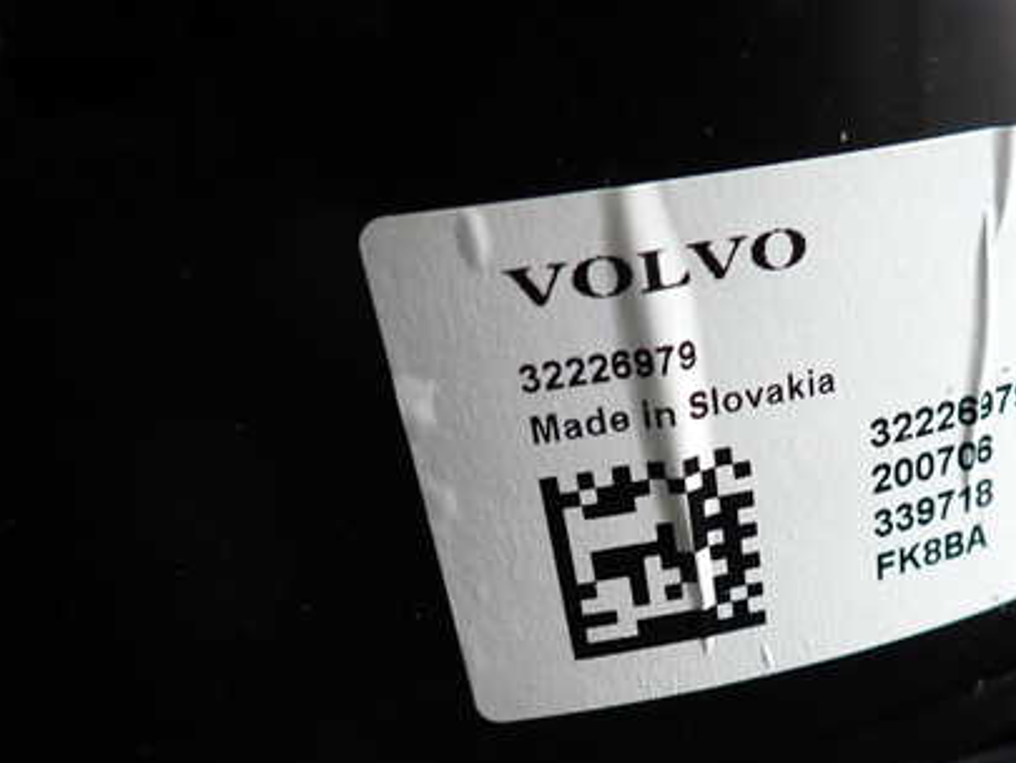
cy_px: 482
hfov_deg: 48.4
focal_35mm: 37
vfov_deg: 38.4
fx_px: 1086
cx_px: 748
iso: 125
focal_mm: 4.5
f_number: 2
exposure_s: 1/60
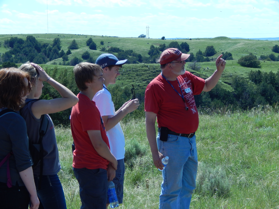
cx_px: 140
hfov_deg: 17.1
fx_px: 927
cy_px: 104
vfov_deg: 12.9
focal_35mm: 115
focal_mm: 20.5
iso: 125
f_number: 4.6
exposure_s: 1/640
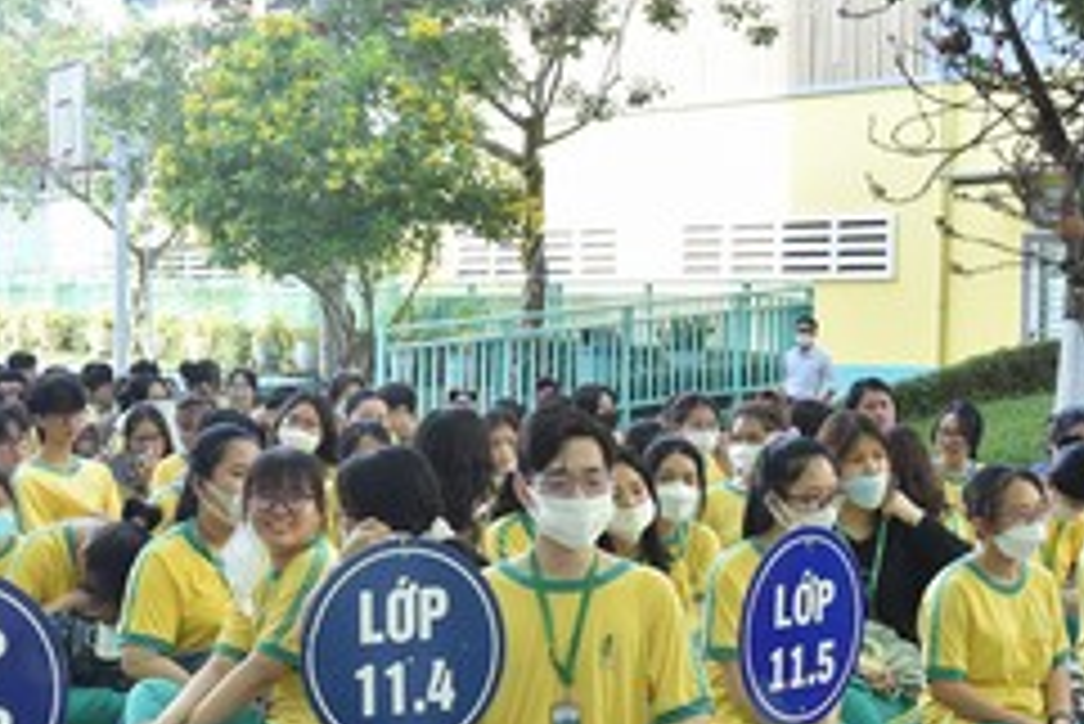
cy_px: 495
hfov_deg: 25.0
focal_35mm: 81
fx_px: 2440
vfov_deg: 16.8
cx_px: 423
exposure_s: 1/125
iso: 200
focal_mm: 30
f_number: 5
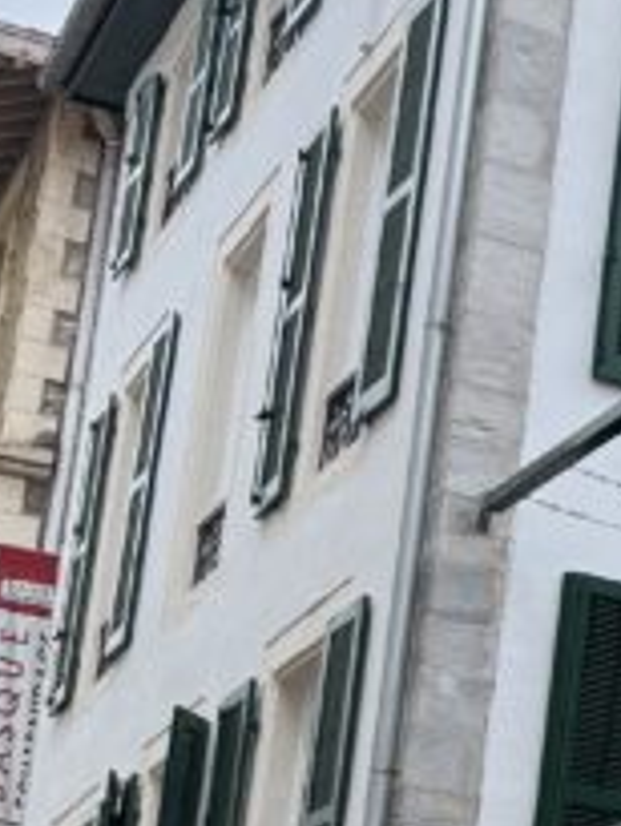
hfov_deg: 10.6
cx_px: 1484
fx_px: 2867
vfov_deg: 16.0
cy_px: 862
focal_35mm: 120
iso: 100
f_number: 1.78
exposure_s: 1/421
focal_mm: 6.76
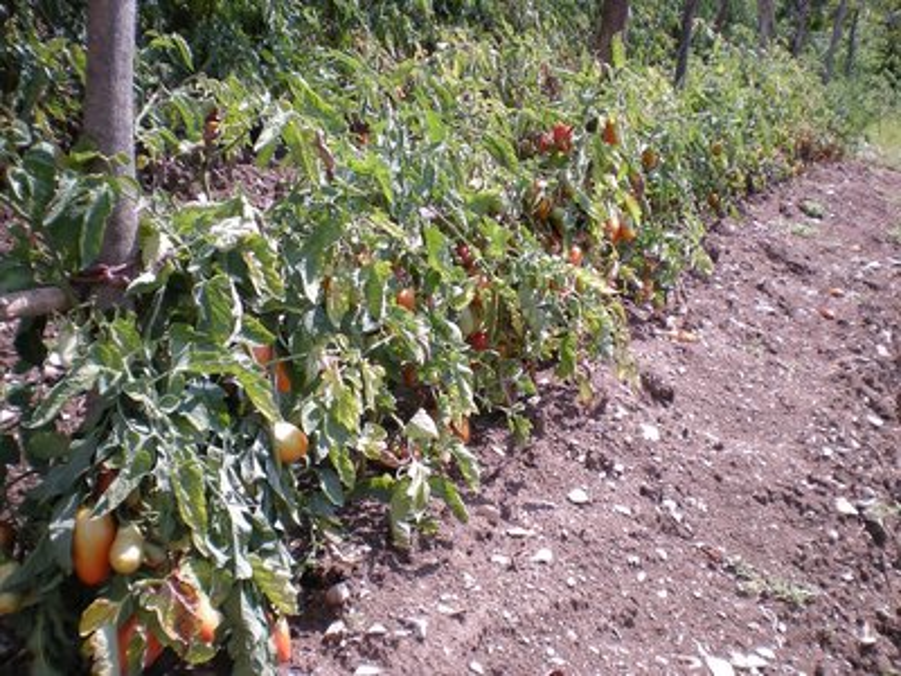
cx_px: 450
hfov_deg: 49.0
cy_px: 338
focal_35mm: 38
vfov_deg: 37.7
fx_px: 989
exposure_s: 1/299
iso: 64
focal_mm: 6.3
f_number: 4.6
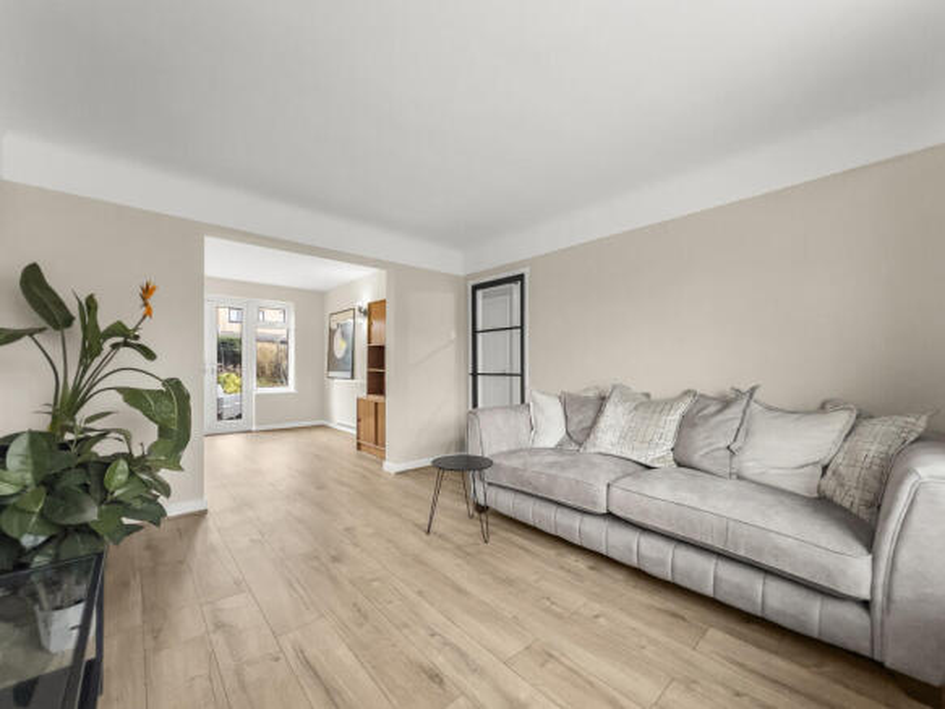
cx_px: 472
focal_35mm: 13
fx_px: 355
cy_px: 354
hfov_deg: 106.2
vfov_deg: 89.9
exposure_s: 1/50
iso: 200
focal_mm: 1.57
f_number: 1.8
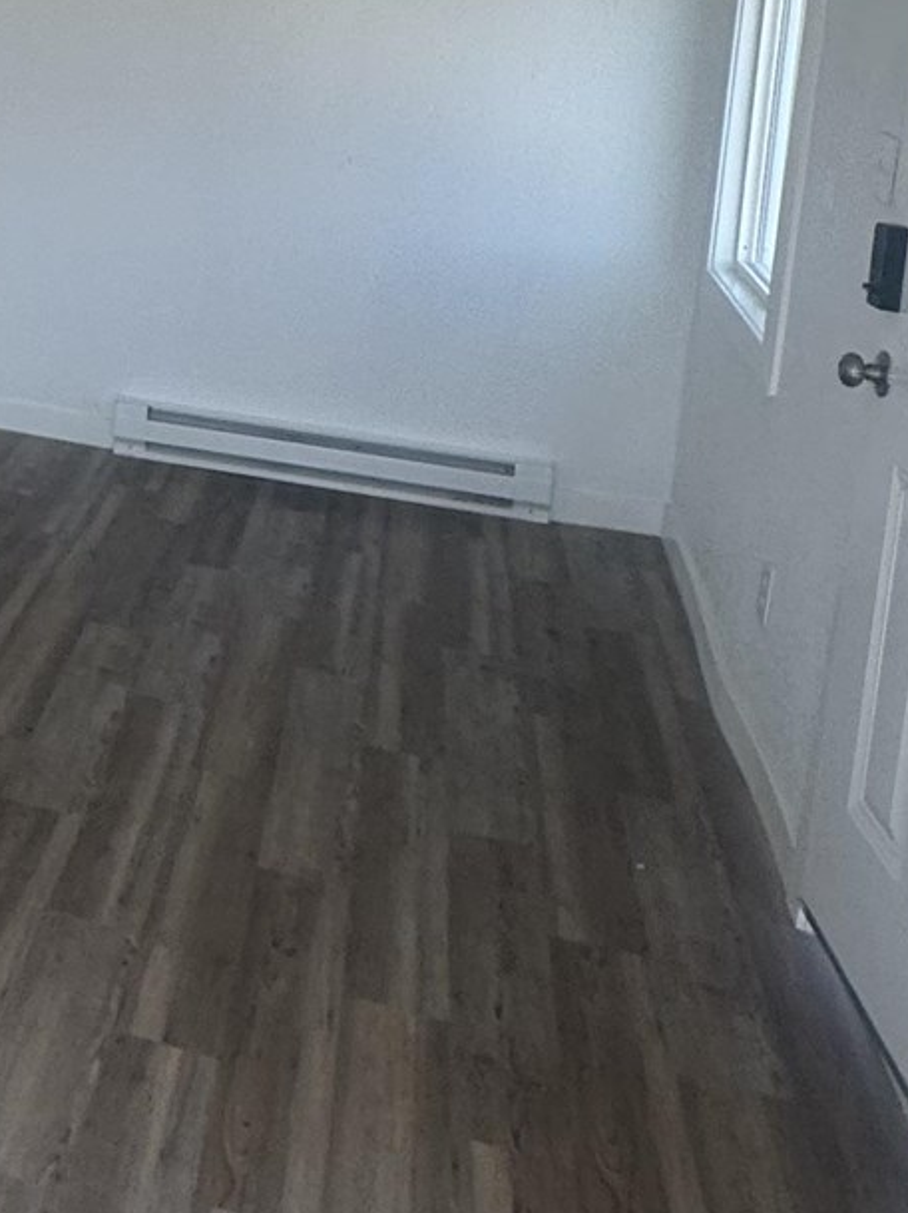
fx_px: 1856
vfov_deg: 33.2
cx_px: -313
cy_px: 6
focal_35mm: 53
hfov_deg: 23.8
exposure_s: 1/174
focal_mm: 2.22
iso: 40
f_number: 2.2
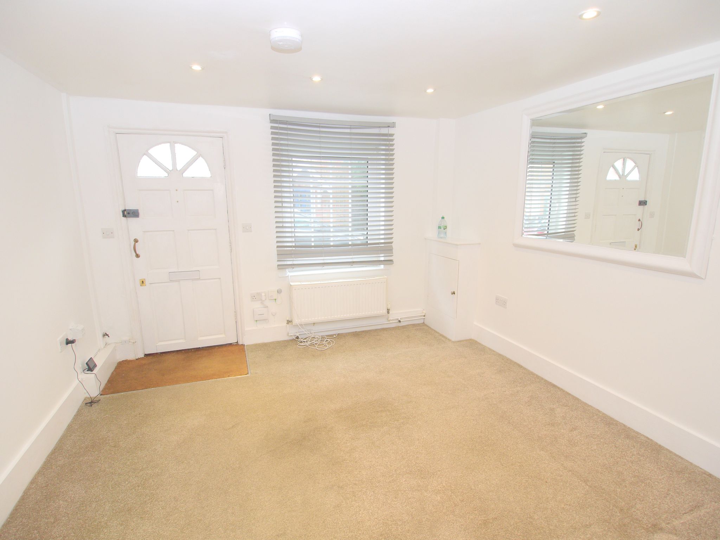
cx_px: 360
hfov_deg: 87.8
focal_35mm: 18
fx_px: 374
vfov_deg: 71.6
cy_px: 270
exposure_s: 1/60
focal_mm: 9
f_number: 4
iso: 100
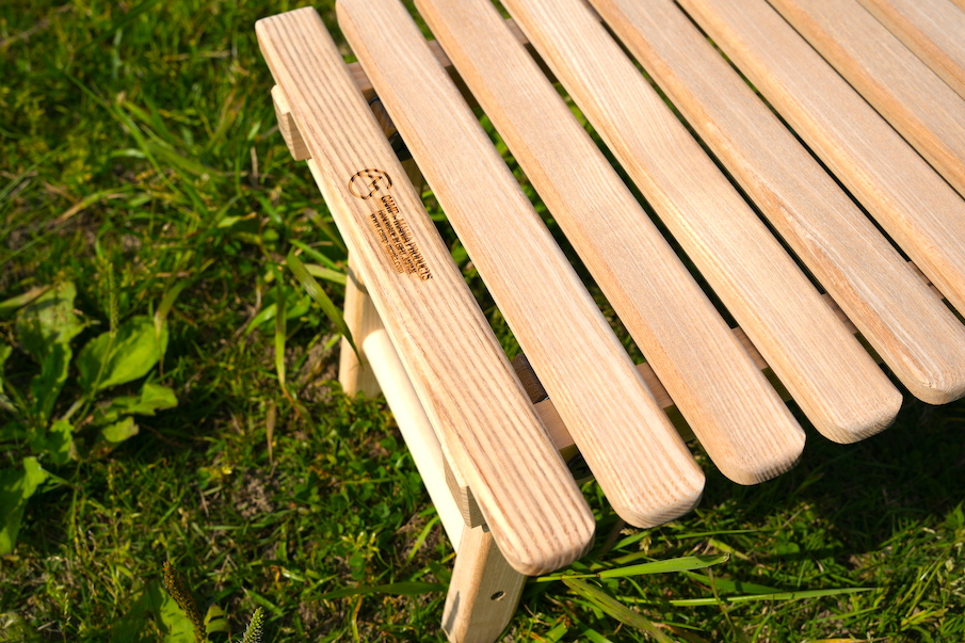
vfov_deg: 31.6
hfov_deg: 46.0
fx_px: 1134
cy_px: 306
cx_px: 518
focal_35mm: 42
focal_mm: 38.3
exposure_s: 1/1000
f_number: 8
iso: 160
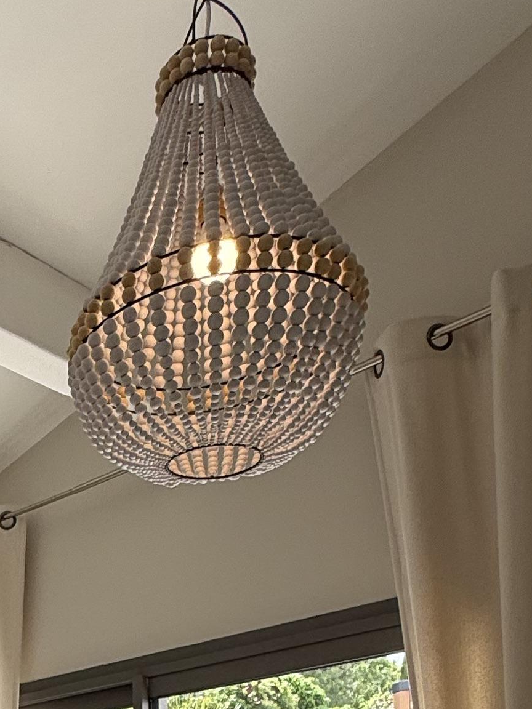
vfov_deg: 30.9
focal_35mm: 49
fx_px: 1004
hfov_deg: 26.7
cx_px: -85
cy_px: 908
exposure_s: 1/335
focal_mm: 2.22
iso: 50
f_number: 2.2
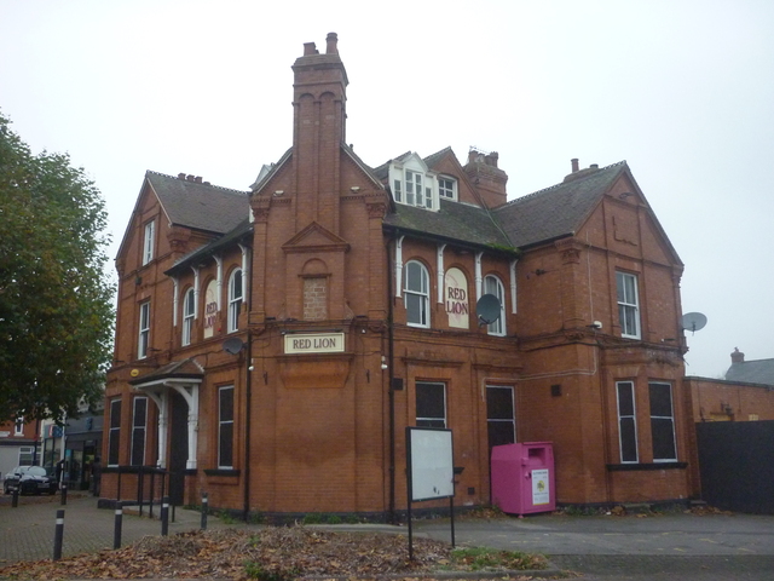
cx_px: 387
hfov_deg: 55.4
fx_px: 738
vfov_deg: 42.9
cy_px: 290
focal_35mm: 33
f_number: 2.8
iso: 400
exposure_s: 1/400
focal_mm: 5.5
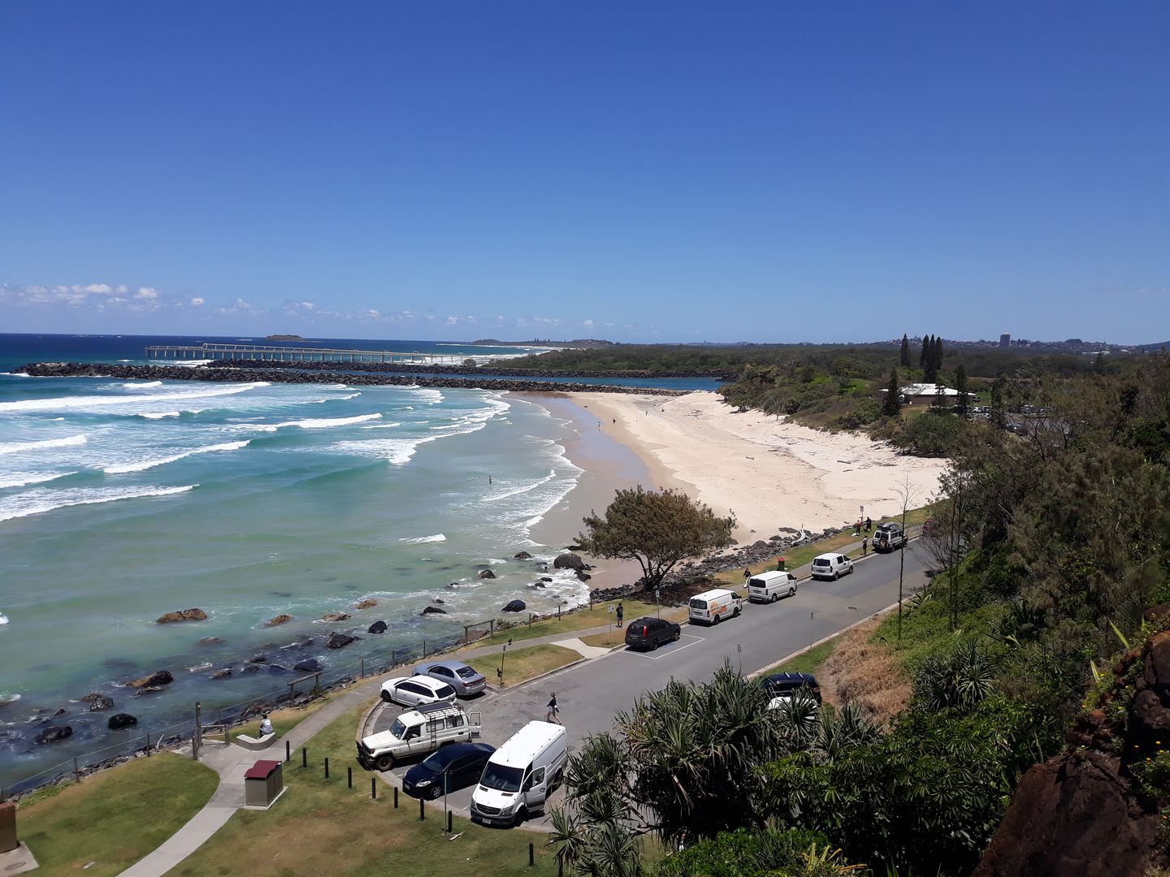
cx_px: 585
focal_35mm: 27
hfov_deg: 65.3
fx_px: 913
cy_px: 438
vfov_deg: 51.4
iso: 40
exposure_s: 1/2985
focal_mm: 3.71
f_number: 1.7
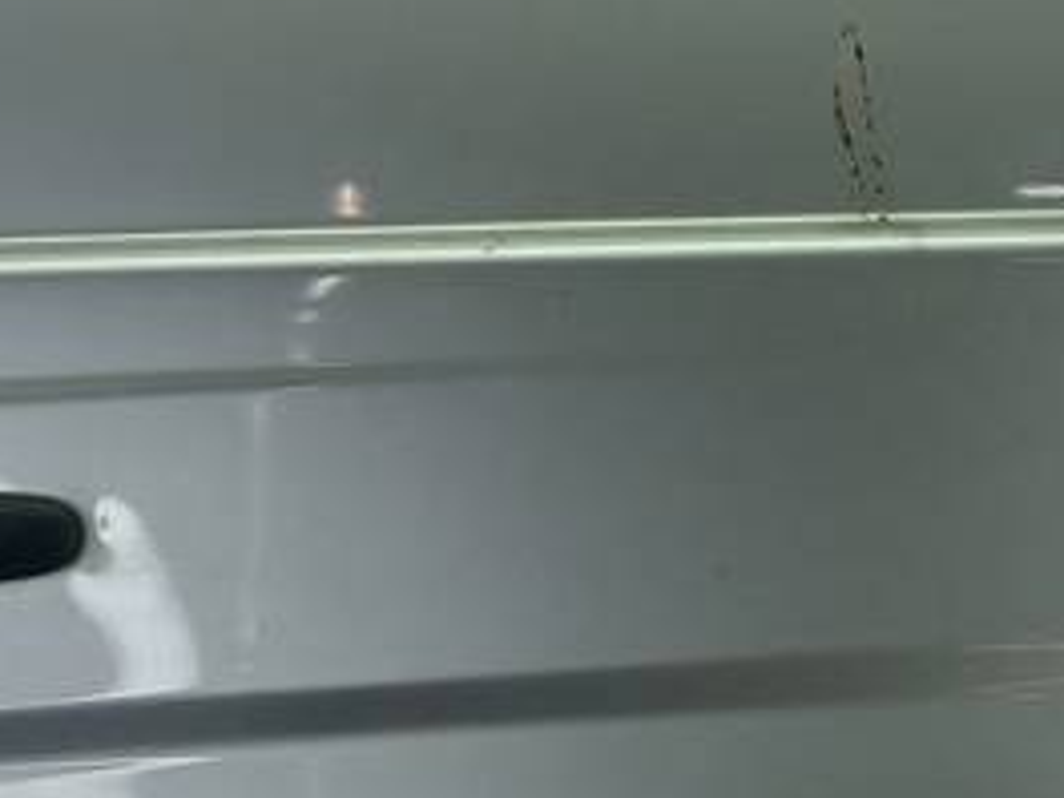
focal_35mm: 97
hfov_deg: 20.1
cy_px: 580
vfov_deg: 15.2
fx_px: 2982
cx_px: 770
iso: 40
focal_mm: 4.6
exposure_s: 1/100
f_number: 1.8
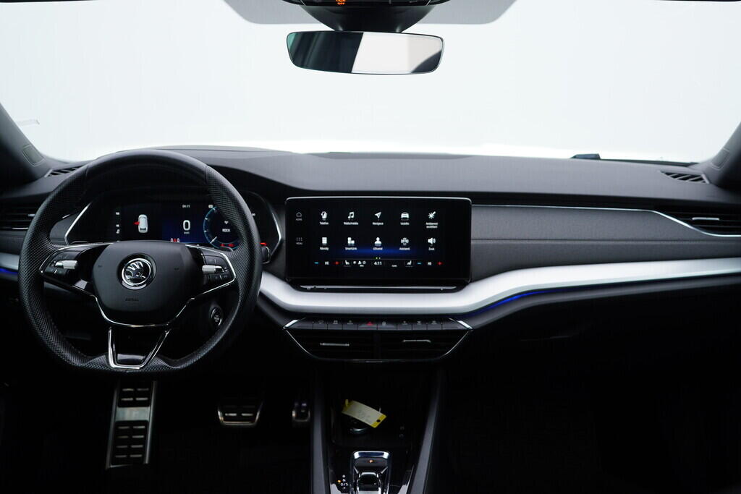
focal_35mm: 36
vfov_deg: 36.9
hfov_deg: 53.1
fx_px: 741
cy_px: 247
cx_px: 370
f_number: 3.2
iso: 125
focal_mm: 24
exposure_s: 1/50
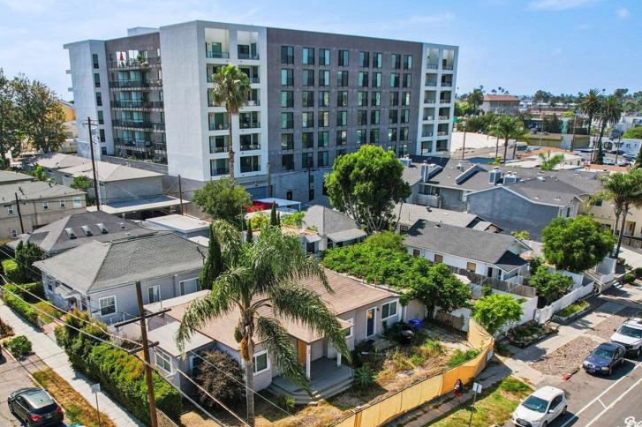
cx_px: 283
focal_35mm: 31
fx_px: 553
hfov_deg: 60.1
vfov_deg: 41.7
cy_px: 288
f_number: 2.8
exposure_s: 1/2500
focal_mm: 8.38
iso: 150
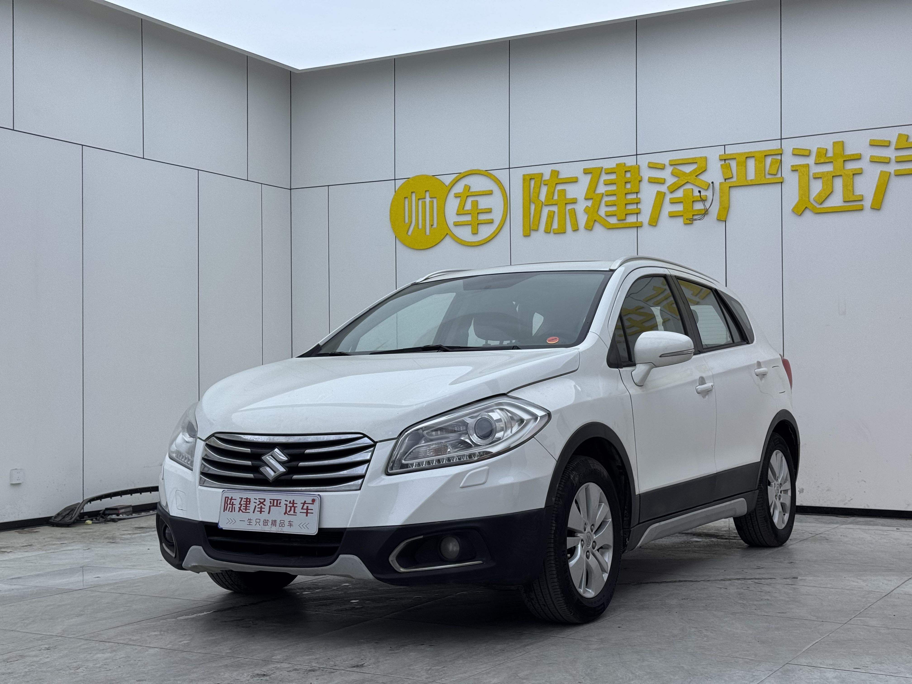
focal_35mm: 48
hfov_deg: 39.7
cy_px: 342
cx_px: 456
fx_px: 1265
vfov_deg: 30.3
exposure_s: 1/723
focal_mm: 6.76
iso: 64
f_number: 1.78
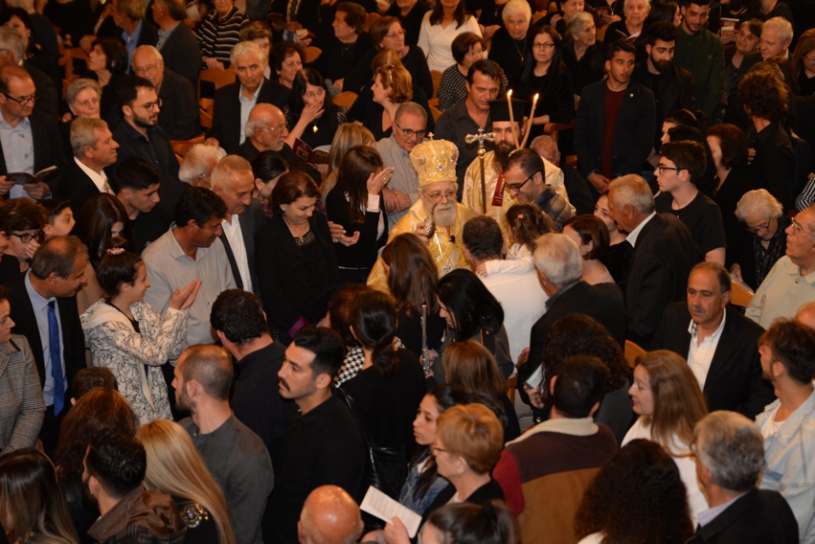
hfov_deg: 25.7
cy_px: 273
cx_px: 446
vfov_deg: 17.3
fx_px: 1789
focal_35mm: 79
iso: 500
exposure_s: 1/50
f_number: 3.5
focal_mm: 70
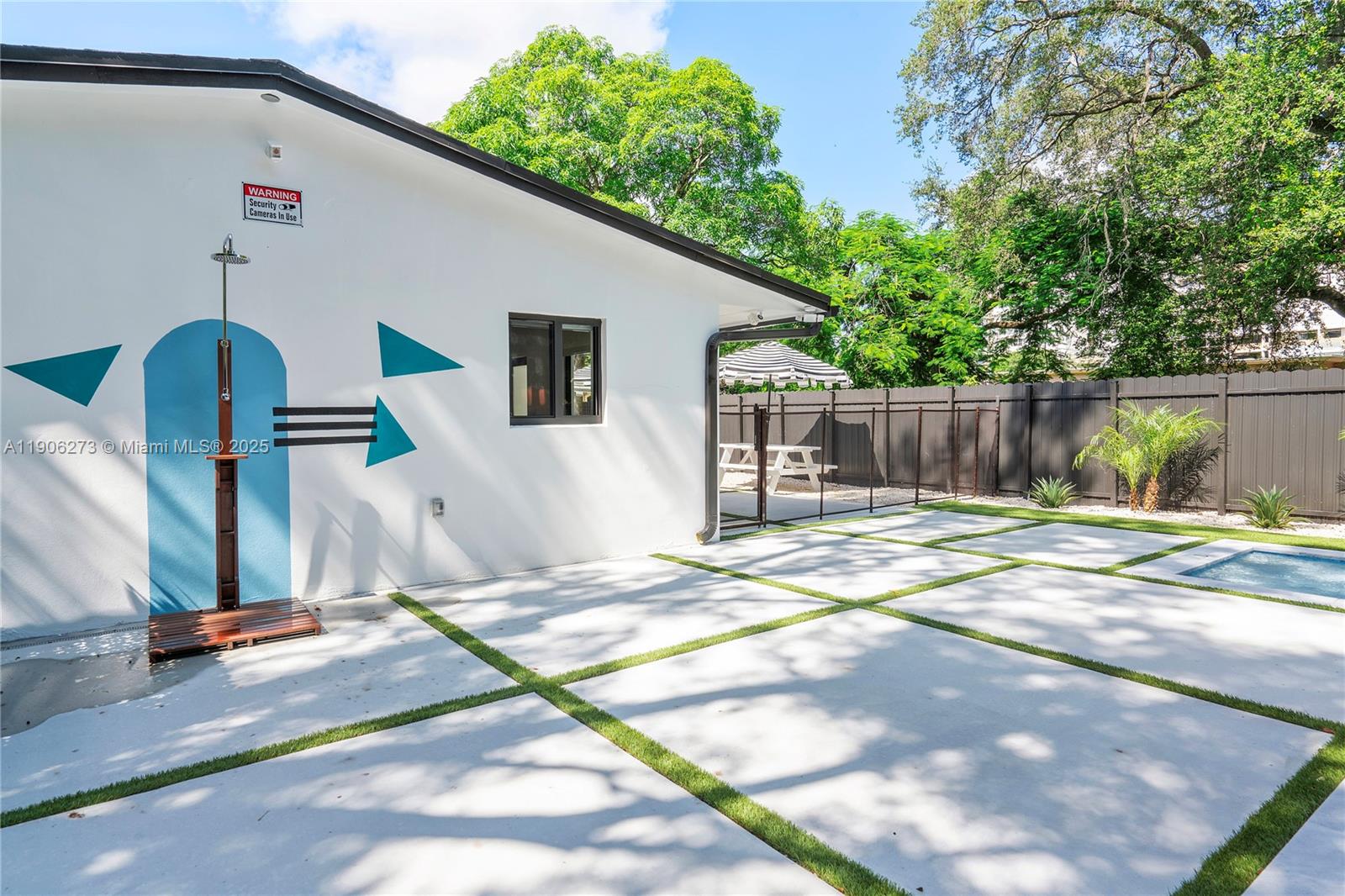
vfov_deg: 64.5
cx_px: 672
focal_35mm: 19
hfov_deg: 86.9
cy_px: 448
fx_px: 710
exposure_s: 1/80
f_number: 10
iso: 100
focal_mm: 19
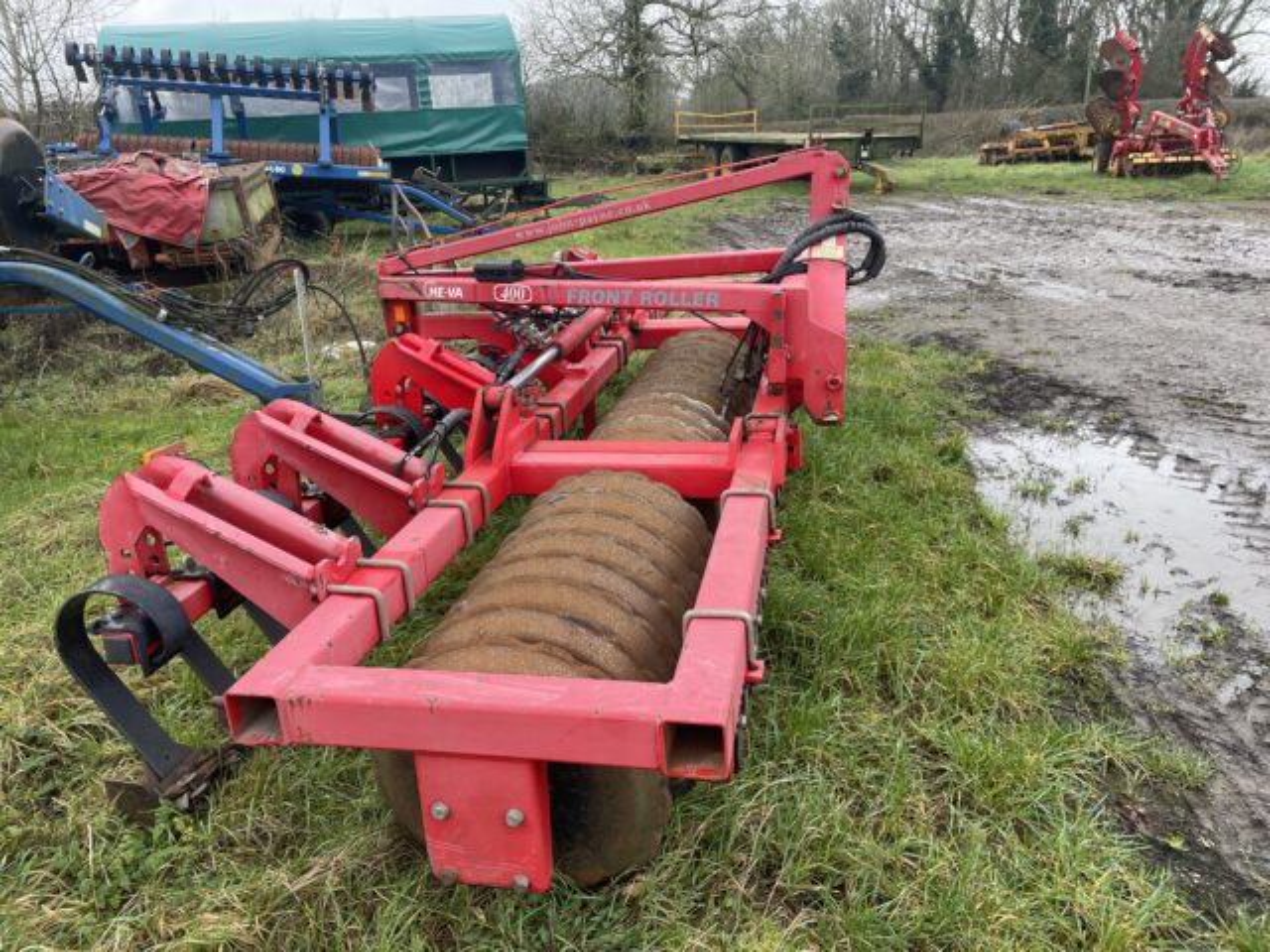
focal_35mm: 26
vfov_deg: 53.1
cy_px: 476
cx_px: 635
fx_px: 954
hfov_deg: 67.3
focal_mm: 4.2
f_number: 1.6
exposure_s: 1/121
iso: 32
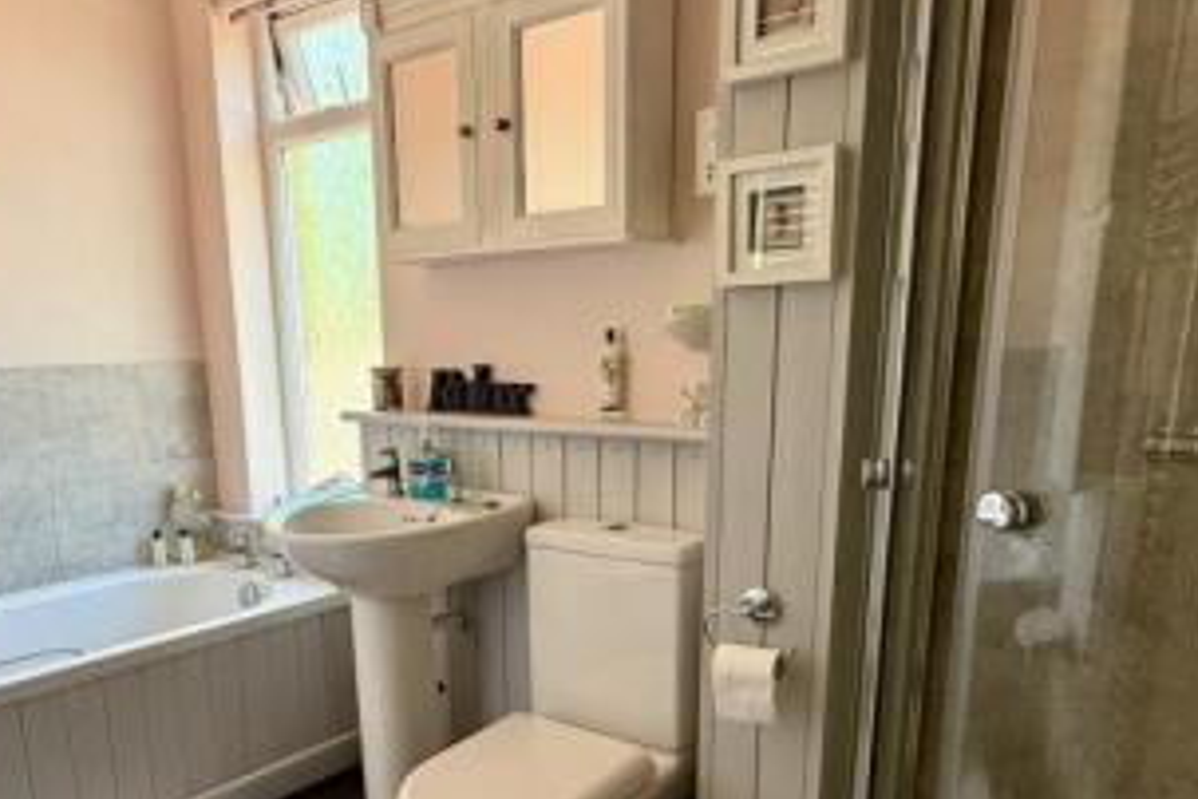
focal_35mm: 28
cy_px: 564
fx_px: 932
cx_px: 528
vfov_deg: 45.3
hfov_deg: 65.3
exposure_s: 1/99
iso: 160
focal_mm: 2.22
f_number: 2.2
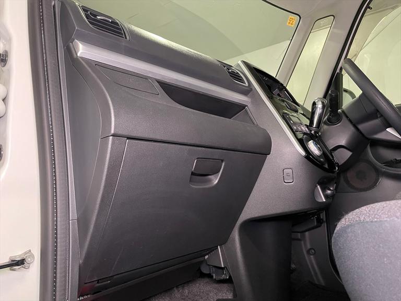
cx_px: 200
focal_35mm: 26
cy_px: 150
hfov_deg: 67.3
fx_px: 301
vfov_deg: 53.1
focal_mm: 4.2
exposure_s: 1/40
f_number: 1.6
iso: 500
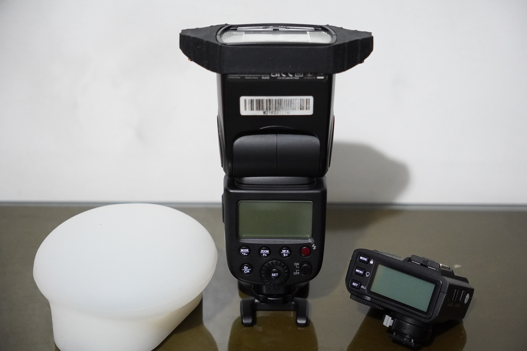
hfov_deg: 40.3
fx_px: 718
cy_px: 184
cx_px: 275
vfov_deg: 27.5
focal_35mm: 49
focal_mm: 30.7
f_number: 2.8
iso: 3200
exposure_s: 1/100
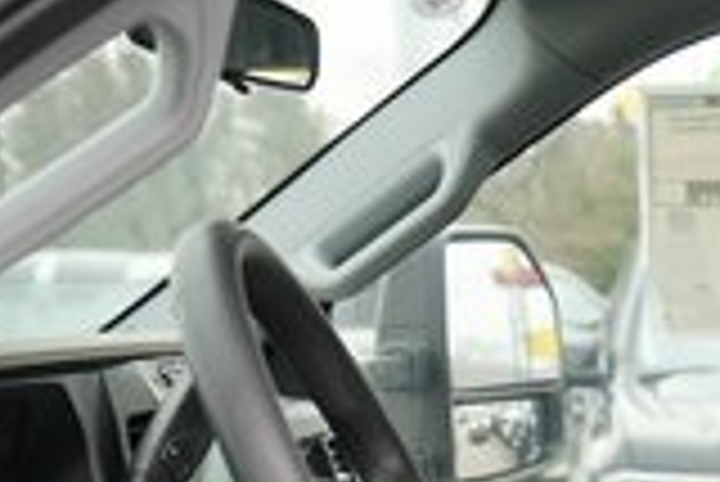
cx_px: 688
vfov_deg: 10.5
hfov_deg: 16.2
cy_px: 849
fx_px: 2482
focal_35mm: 124
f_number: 4
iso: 100
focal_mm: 31
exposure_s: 1/60
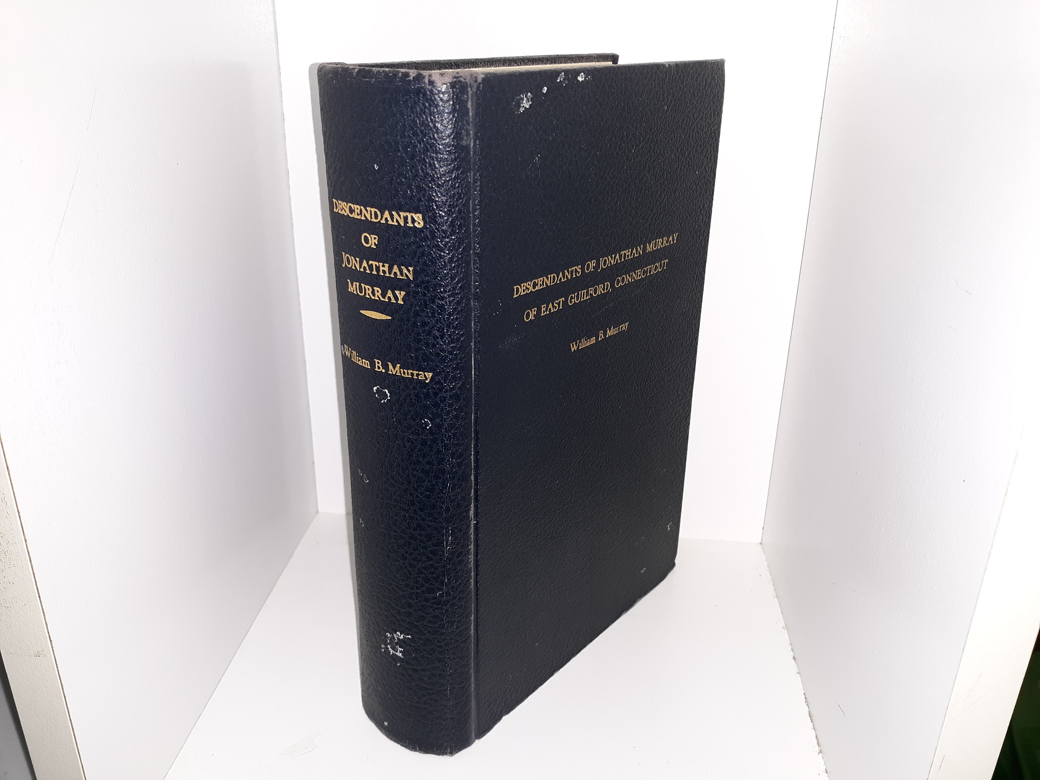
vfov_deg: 49.7
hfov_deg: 63.4
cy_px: 390
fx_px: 841
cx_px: 520
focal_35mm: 28
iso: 50
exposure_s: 1/60
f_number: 1.7
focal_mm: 3.7
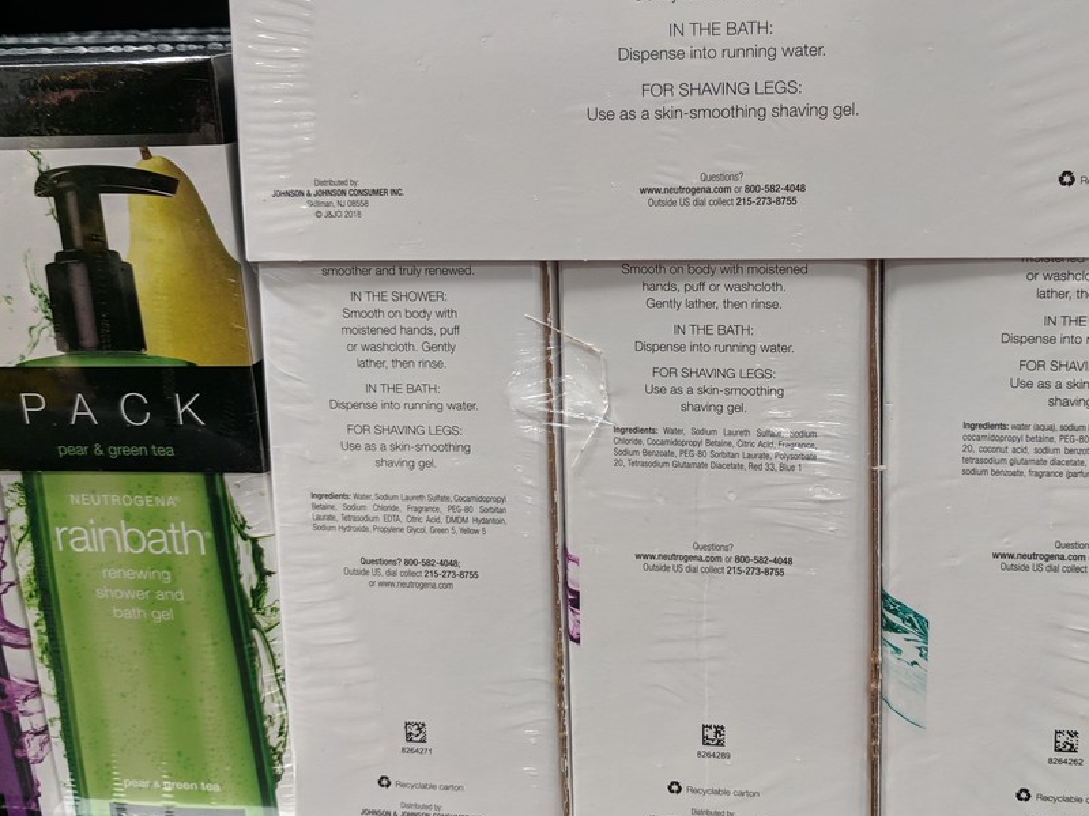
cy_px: 369
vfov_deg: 36.8
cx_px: 664
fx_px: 1227
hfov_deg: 47.5
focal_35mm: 39
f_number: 2
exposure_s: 1/120
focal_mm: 4.67
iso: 89
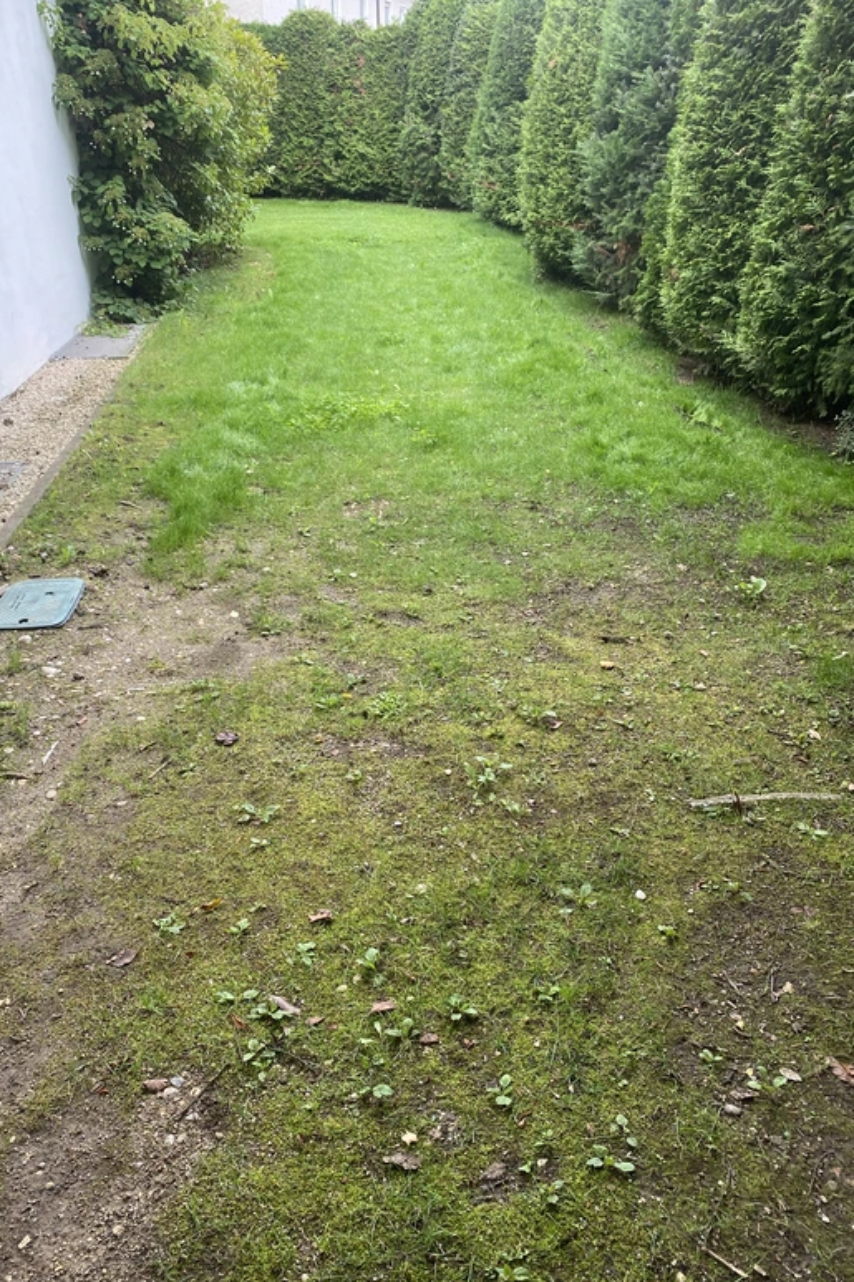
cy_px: 643
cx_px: 361
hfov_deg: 46.2
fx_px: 997
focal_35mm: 28
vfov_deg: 65.5
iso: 40
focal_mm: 4.25
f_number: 1.8
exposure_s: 1/122
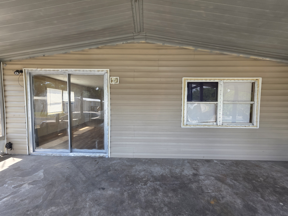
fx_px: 108
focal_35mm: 13
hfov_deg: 106.2
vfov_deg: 89.9
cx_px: 144
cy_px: 108
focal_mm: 2.2
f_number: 1.9
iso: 64
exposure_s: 1/120
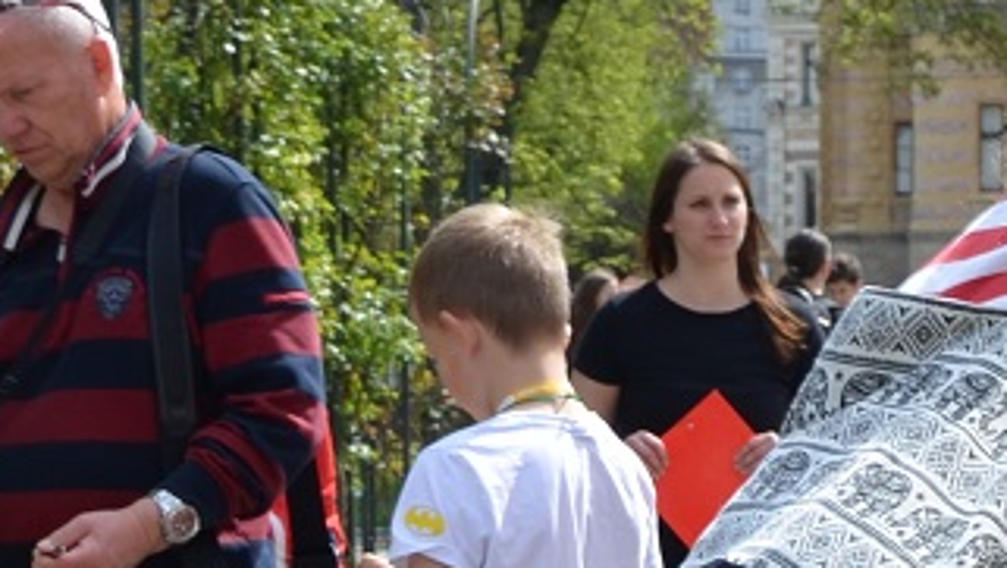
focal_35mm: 161
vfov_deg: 7.4
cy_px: 843
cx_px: 1277
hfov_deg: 12.9
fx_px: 4301
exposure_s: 1/250
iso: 125
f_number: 8
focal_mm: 22
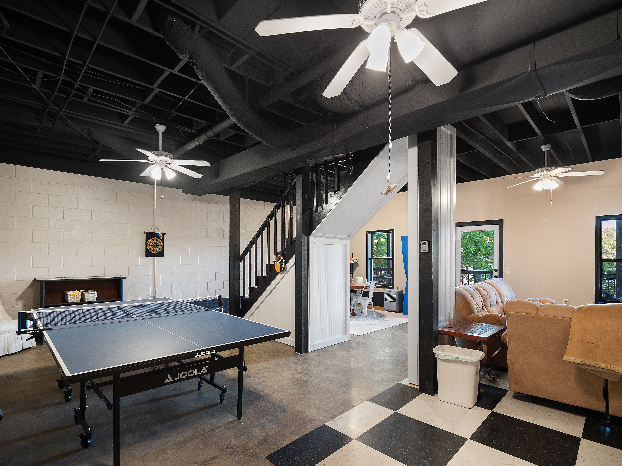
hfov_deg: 94.5
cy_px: 233
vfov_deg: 78.1
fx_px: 287
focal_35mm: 16
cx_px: 311
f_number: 2.8
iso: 400
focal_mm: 8
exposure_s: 1/10
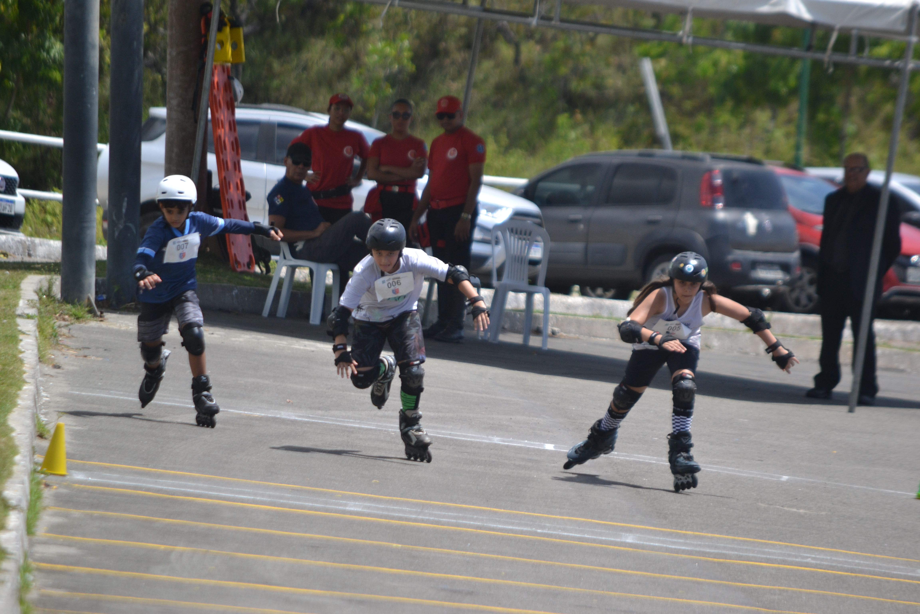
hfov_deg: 4.6
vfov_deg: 3.1
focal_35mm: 450
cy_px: 307
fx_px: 11499
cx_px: 460
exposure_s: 1/1250
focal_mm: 300
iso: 400
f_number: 5.6
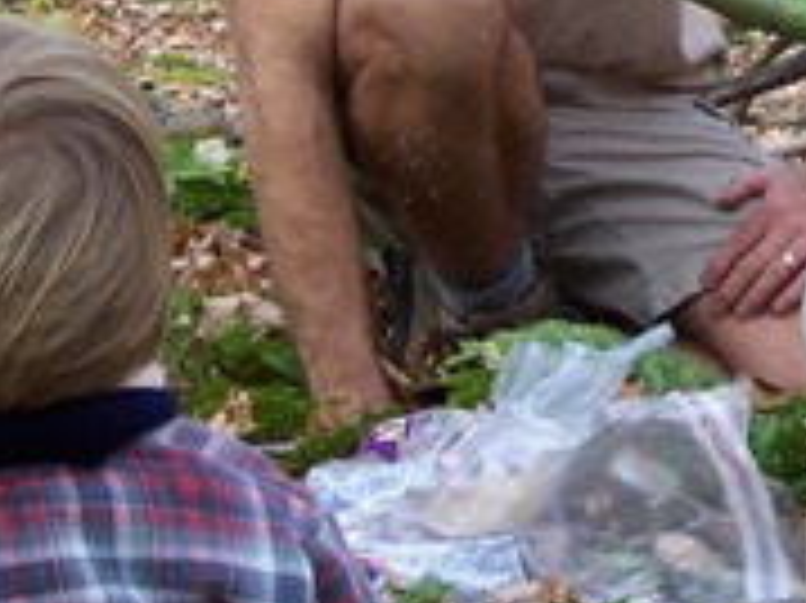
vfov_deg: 10.3
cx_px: 910
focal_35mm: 143
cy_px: -18
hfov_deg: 13.5
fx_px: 3327
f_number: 3.4
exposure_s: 1/180
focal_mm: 8.6
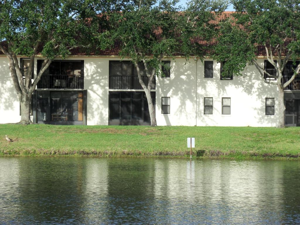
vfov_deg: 11.2
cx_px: 150
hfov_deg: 14.9
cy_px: 112
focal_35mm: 132
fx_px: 1144
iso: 80
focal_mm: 23.7
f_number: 4.7
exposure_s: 1/320
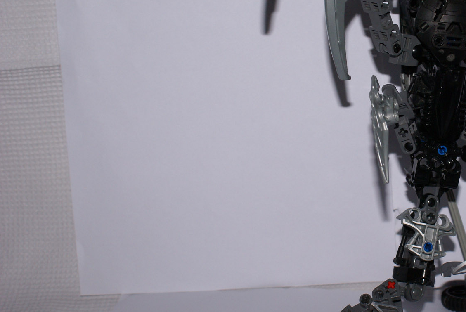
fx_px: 933
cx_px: 397
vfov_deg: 19.0
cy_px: 121
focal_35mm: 72
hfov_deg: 27.3
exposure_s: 1/60
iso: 400
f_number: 5.6
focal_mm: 28
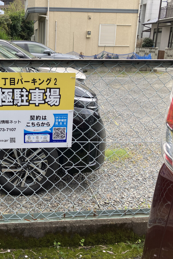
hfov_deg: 33.5
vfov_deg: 49.6
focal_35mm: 39
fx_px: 281
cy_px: 130
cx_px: 42
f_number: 1.8
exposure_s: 1/354
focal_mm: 3.99
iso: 32
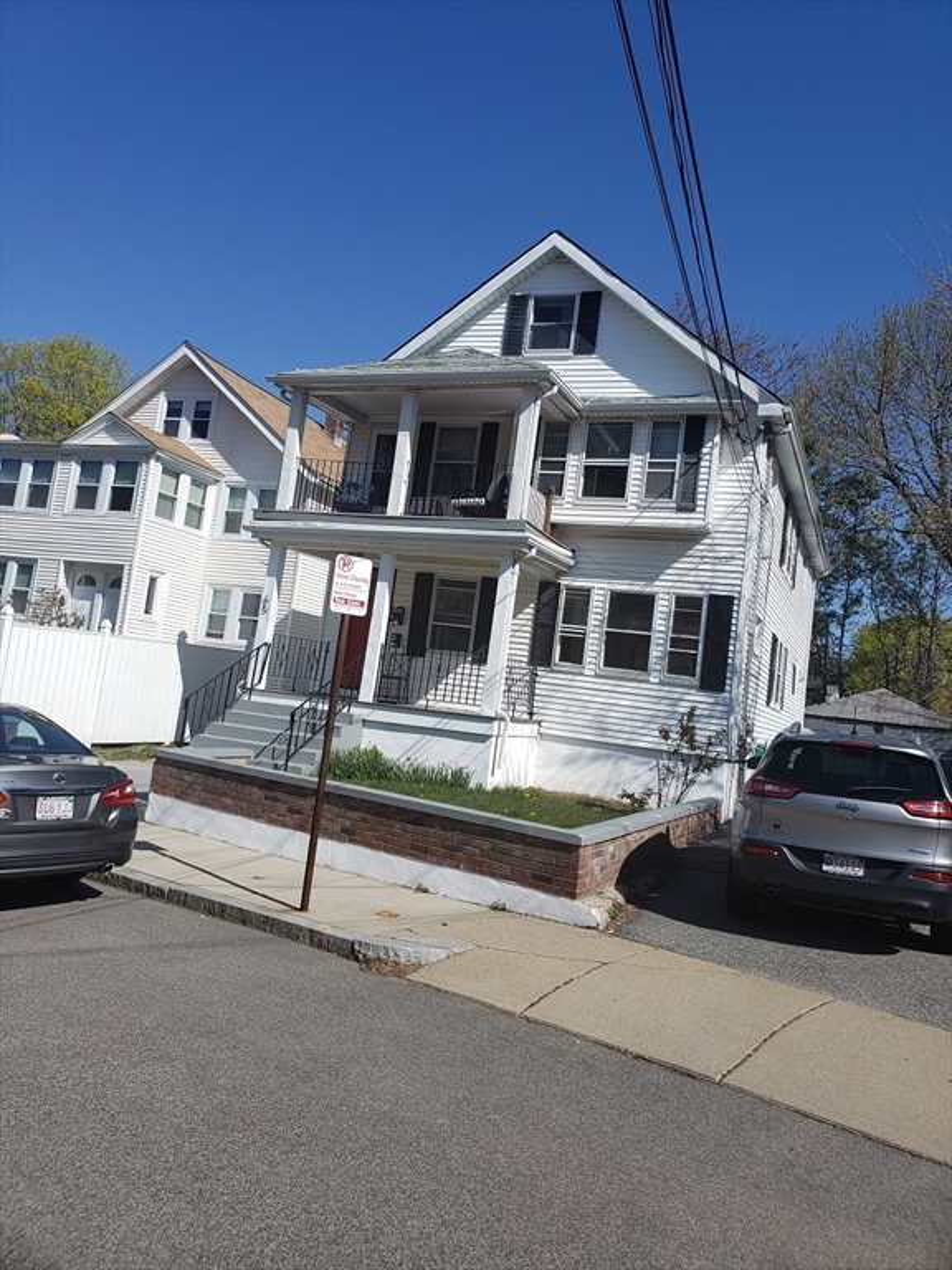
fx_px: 953
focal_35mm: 26
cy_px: 635
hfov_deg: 53.1
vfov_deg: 67.3
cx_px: 476
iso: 50
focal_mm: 4.3
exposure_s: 1/2032
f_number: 2.4
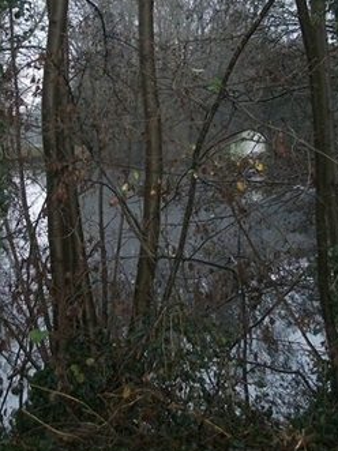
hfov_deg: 25.1
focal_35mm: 58
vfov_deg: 32.8
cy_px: 136
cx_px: 108
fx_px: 756
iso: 200
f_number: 2.9
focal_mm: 5.7
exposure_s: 1/125
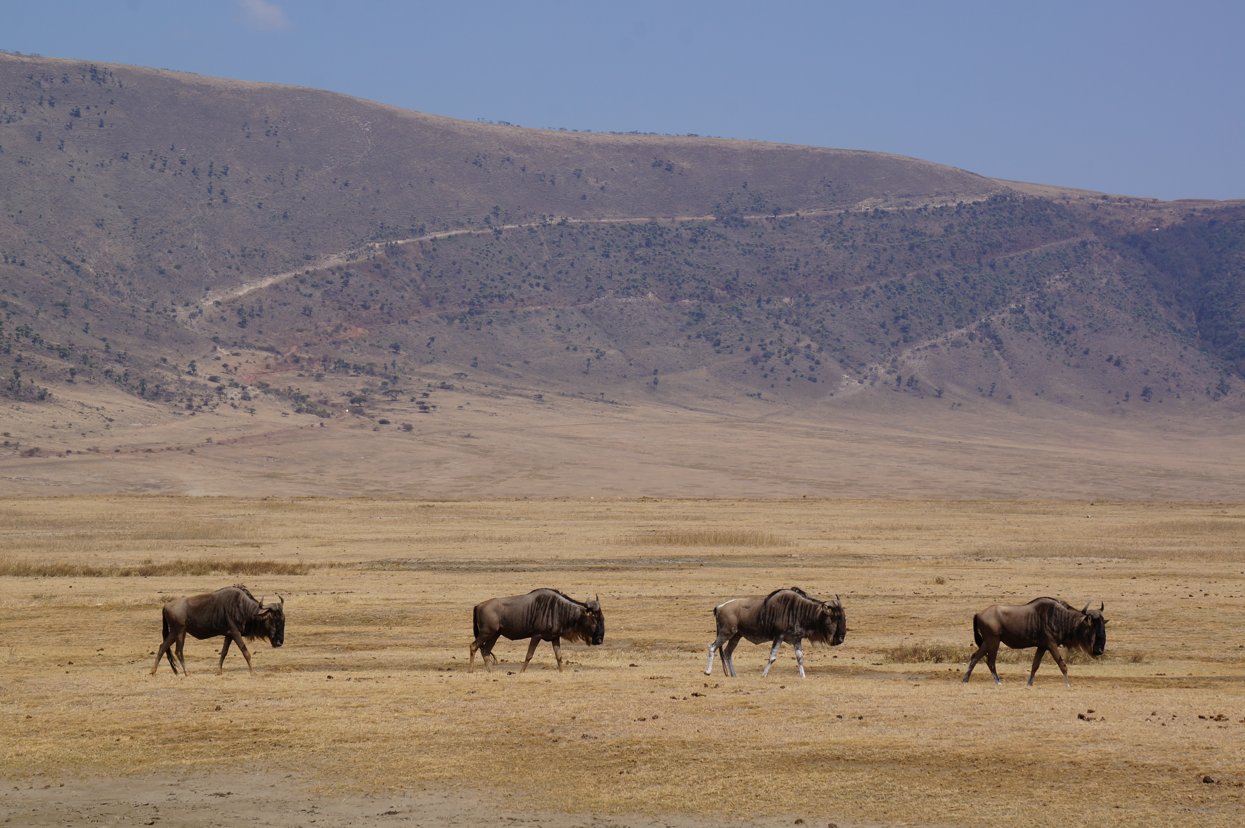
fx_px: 3783
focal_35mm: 110
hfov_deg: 18.7
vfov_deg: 12.5
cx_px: 622
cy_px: 414
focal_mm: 73
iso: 100
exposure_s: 1/200
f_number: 13
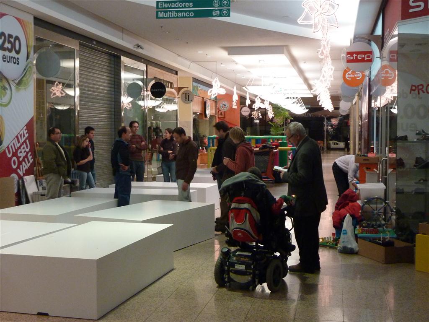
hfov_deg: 39.7
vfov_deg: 30.3
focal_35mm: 48
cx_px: 214
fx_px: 595
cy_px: 161
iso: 400
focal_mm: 7.9
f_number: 3.8
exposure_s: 1/25
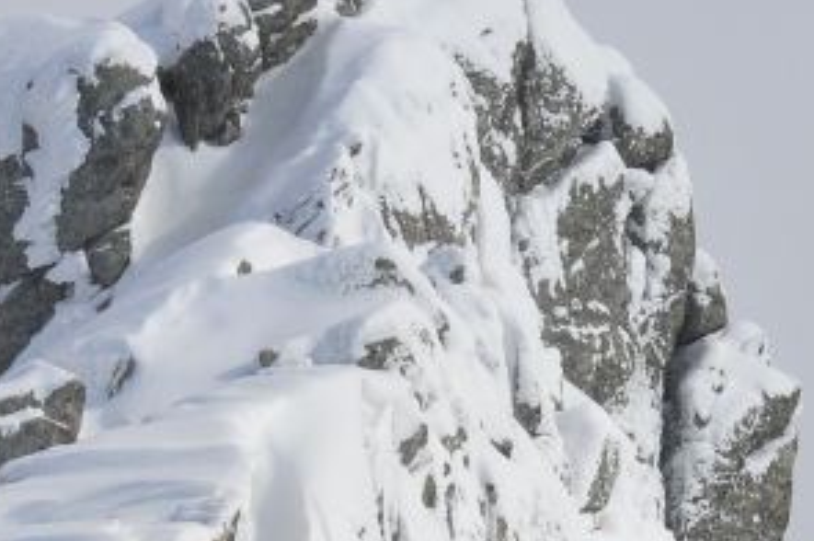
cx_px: 715
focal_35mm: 427
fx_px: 9644
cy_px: 179
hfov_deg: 4.8
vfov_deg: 3.2
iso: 320
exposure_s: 1/1600
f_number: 11
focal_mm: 82
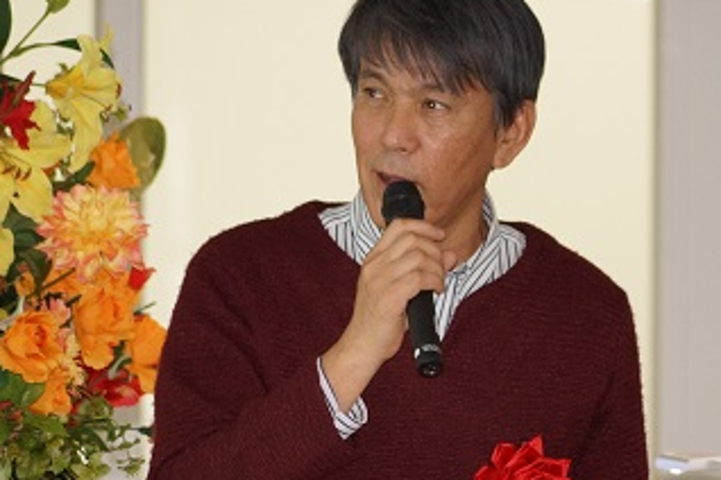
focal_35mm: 384
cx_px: 490
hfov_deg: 5.4
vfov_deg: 3.6
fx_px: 7690
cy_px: 255
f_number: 5
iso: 1250
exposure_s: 1/160
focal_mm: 160
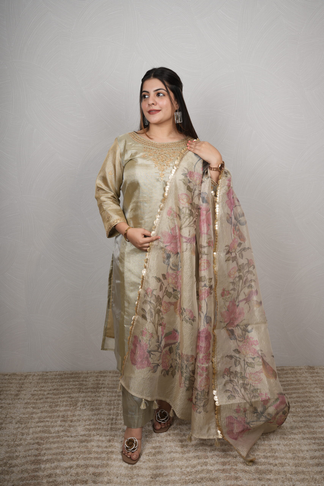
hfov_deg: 37.2
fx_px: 482
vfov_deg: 53.5
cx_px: 162
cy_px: 243
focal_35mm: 36
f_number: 8
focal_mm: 35.7
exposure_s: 1/160
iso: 125
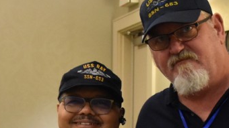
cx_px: 77
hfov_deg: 19.1
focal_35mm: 112
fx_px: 678
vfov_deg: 10.7
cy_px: 148
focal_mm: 21
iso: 3600
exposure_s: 1/60
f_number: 3.8
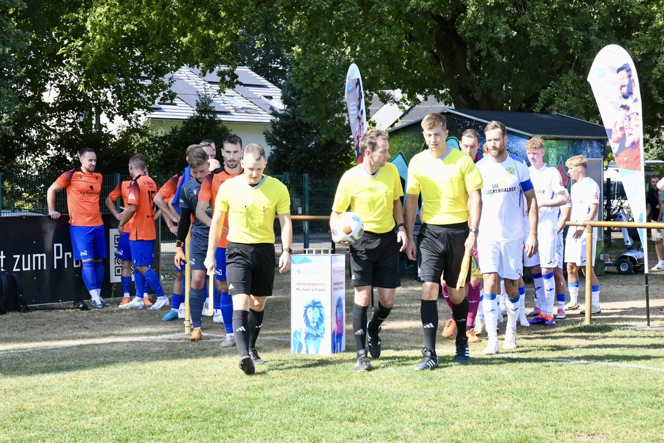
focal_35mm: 70
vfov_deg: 19.5
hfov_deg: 28.8
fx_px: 1291
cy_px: 222
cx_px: 332
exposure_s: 1/1600
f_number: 11
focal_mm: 70
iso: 5000
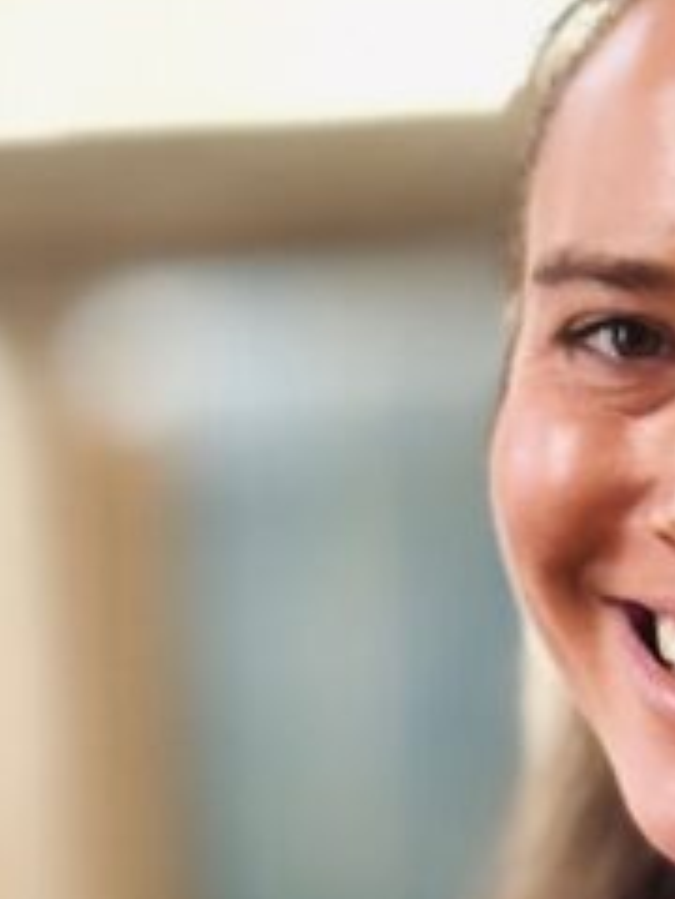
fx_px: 5330
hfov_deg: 7.2
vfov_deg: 9.6
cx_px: 765
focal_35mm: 205
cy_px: 626
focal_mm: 6.76
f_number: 1.78
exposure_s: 1/33
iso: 250
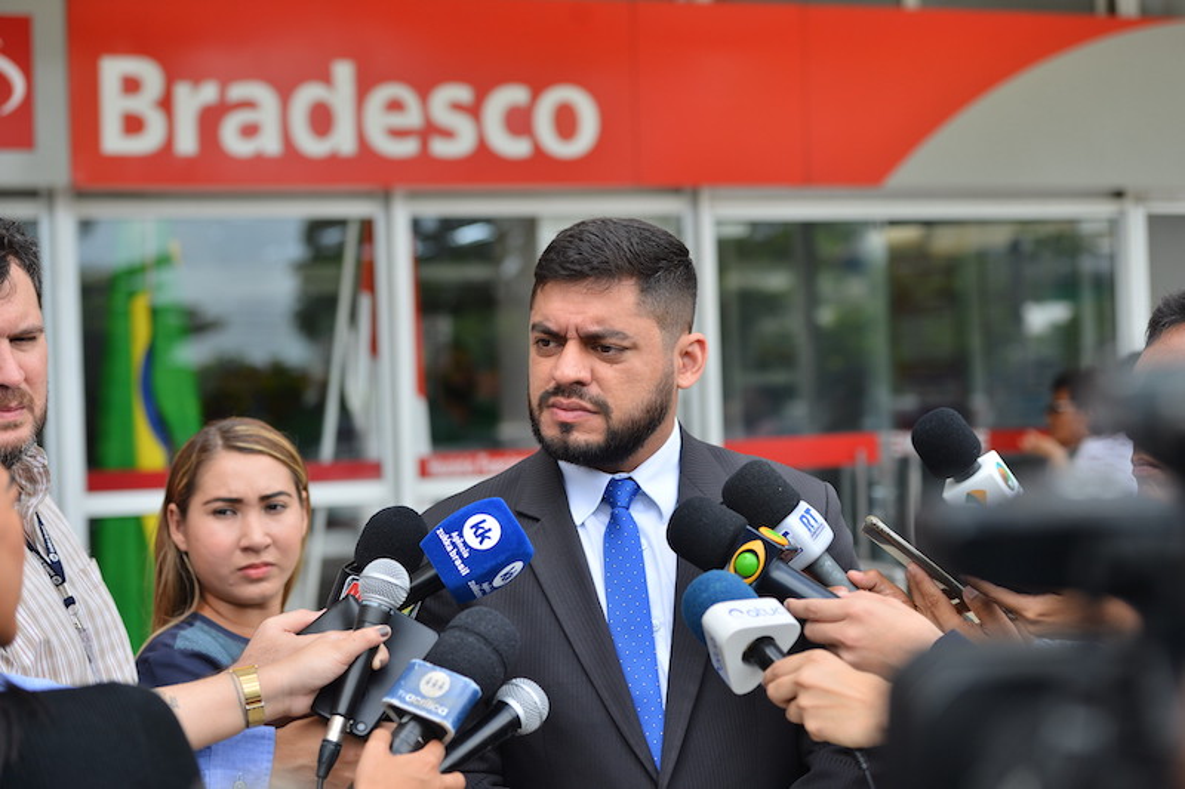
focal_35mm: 70
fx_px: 2304
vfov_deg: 19.4
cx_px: 592
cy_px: 394
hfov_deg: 28.8
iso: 100
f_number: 3.2
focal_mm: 70
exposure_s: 1/500
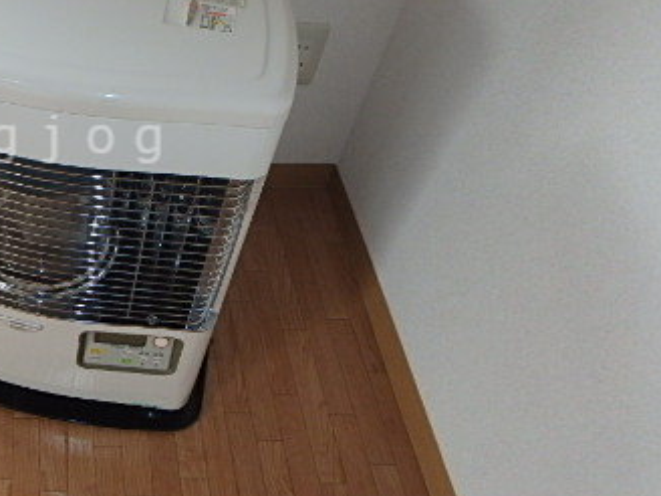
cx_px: 34
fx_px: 783
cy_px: 139
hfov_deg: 41.2
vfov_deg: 34.6
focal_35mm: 41
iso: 200
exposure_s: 1/40
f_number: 3.5
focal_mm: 3.7
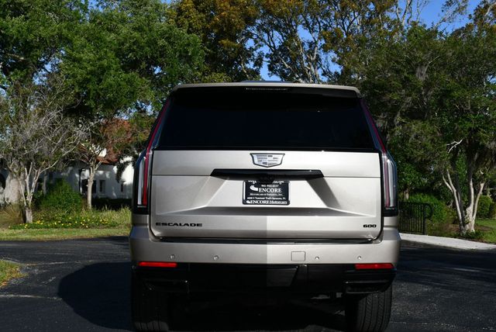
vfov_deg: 26.0
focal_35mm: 52
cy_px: 166
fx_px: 717
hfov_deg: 38.2
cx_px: 248
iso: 100
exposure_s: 1/320
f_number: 9
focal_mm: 26
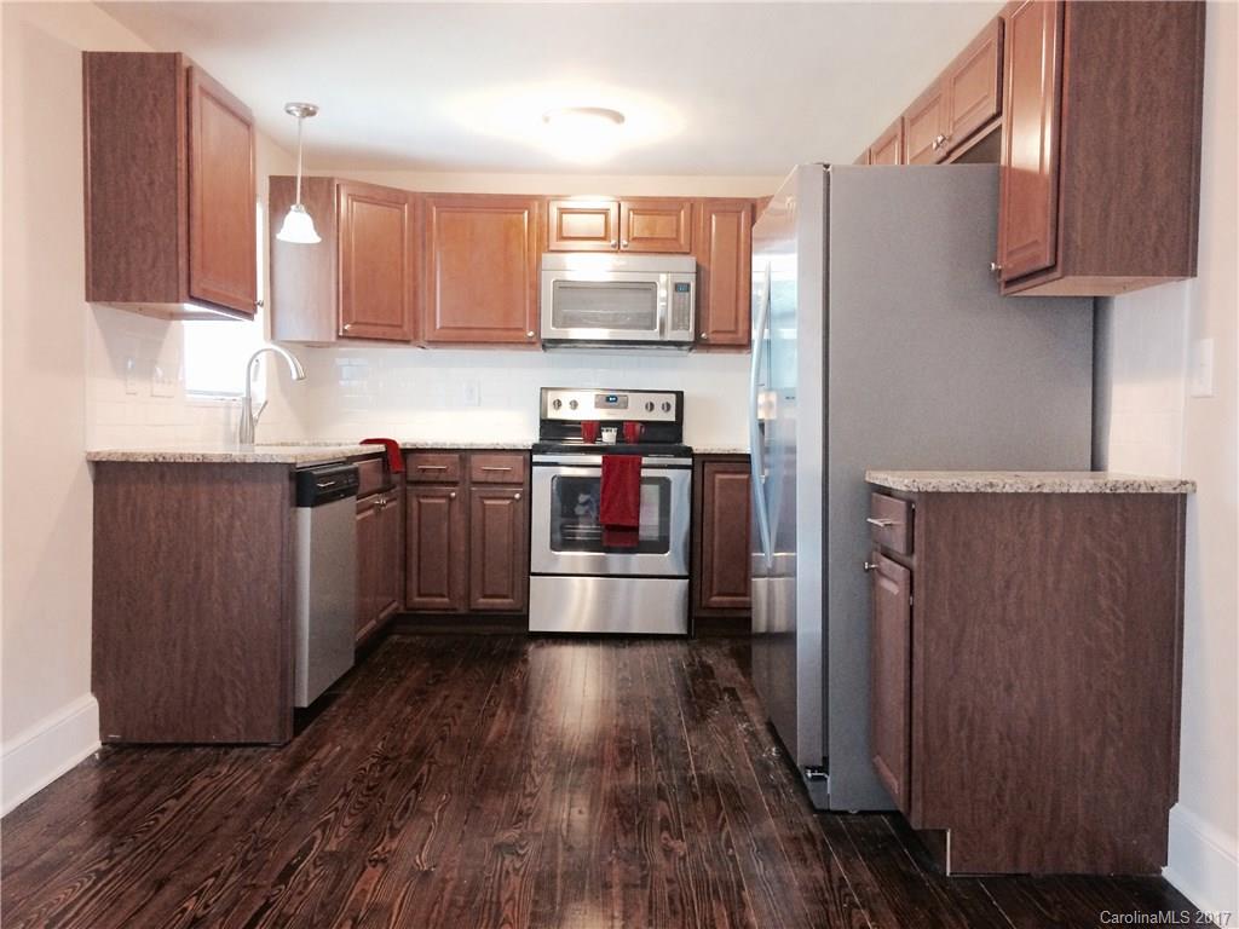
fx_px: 1038
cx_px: 620
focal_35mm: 29
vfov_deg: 48.2
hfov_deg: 61.7
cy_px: 464
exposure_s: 1/30
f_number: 2.2
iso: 200
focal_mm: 4.15
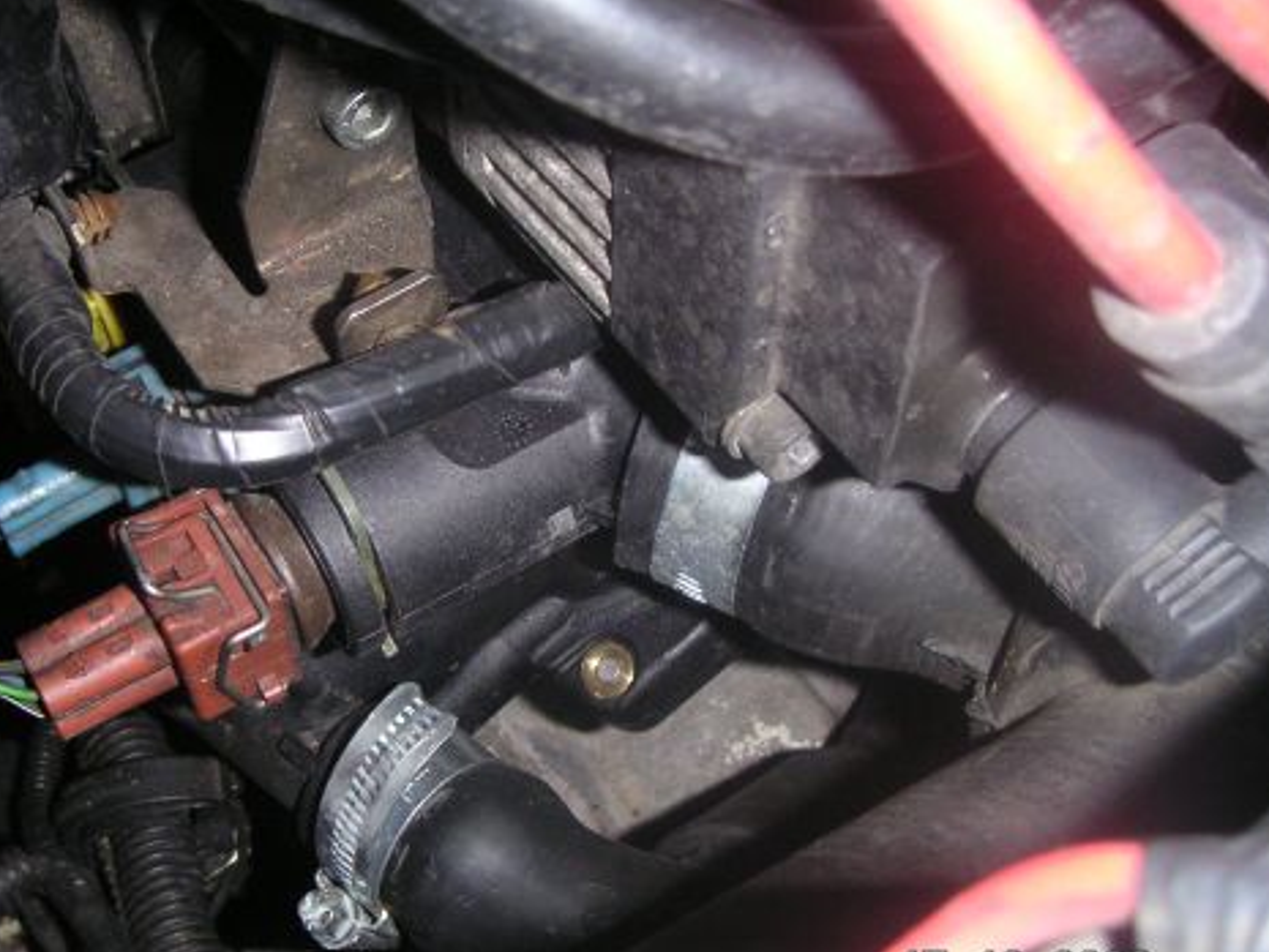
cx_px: 469
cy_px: 480
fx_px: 1797
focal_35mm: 49
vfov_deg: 29.7
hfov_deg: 38.6
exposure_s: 1/45
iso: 160
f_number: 6.7
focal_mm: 6
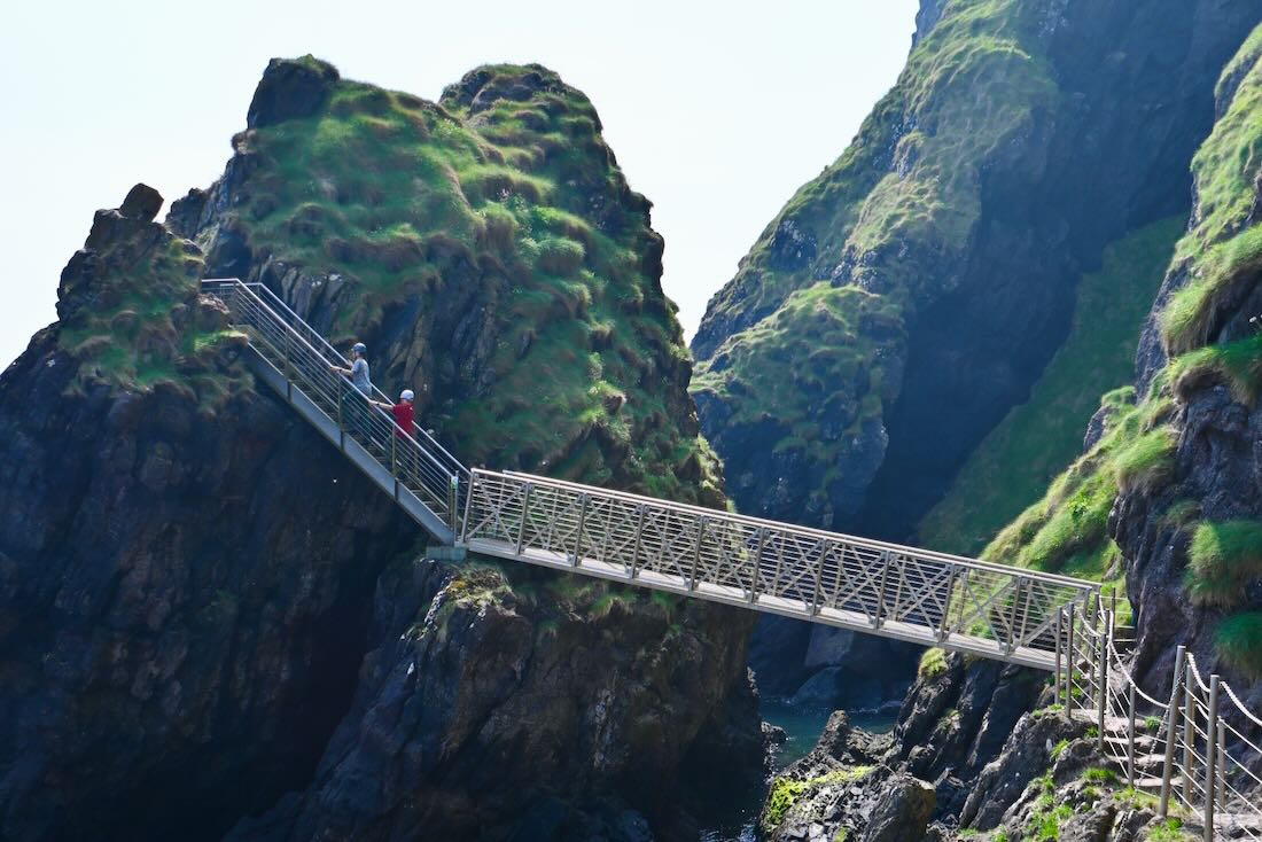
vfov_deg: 36.9
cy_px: 421
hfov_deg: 53.1
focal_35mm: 36
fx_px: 1262
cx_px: 631
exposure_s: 1/320
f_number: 6.3
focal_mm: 24
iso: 100
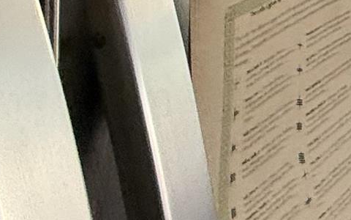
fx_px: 909
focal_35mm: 95
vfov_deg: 12.1
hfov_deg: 13.1
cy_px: -236
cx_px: 937
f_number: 2.2
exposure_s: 1/99
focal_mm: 2.22
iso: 160
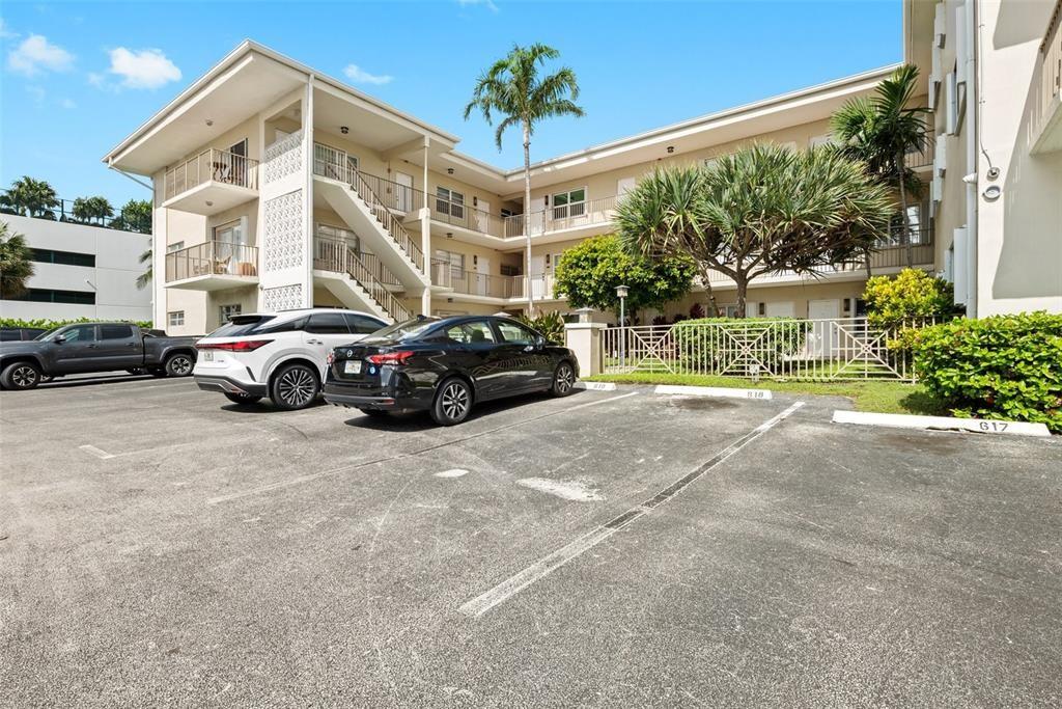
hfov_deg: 96.7
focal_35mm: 16
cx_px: 531
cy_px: 354
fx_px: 472
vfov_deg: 73.8
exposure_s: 1/320
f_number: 8
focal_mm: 16
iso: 200
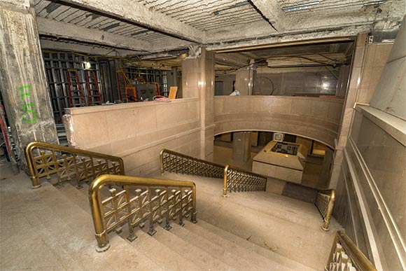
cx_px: 203
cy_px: 136
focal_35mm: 16
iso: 1250
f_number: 8
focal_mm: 16
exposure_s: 1/125
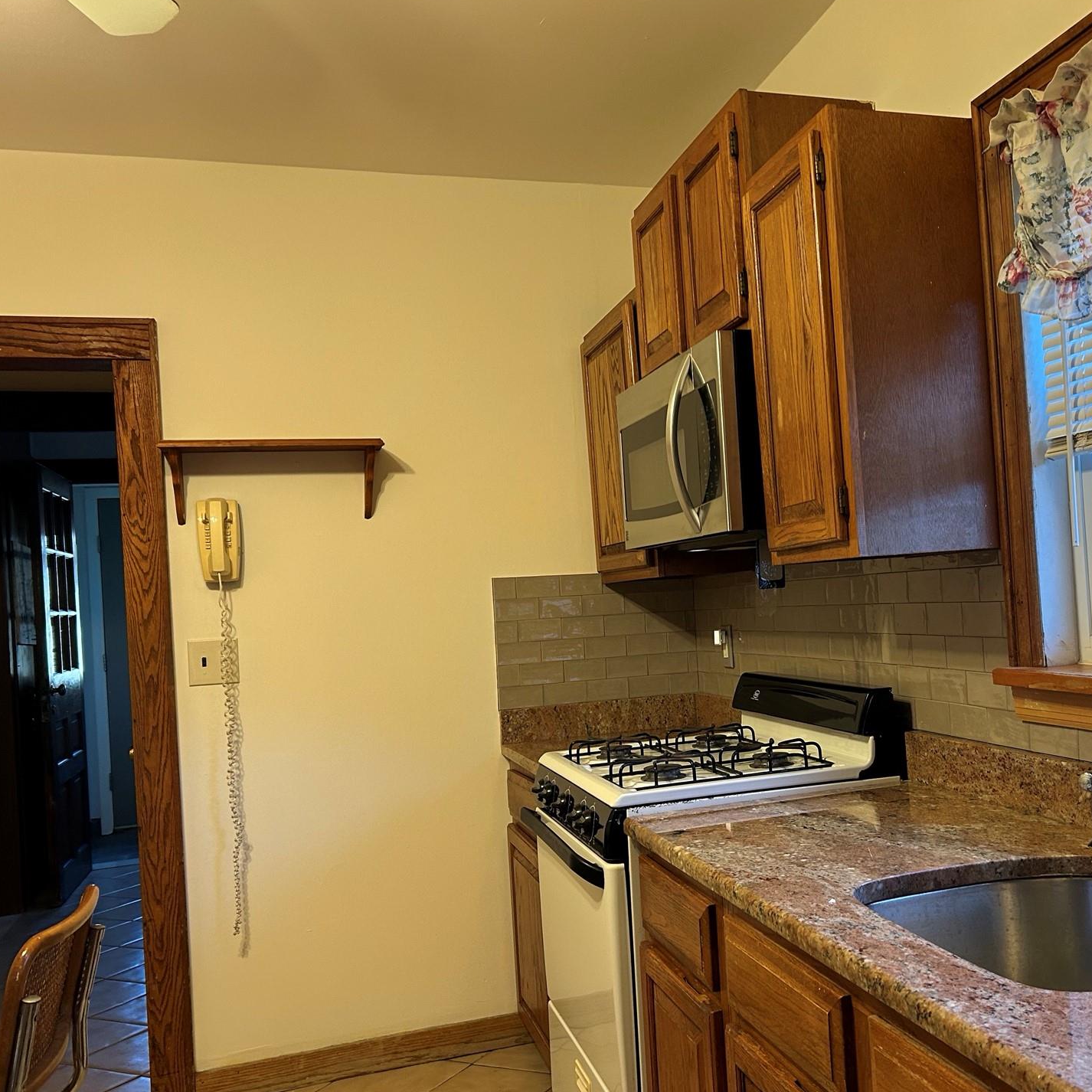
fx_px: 1178
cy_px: 565
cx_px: 730
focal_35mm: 33
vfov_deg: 49.7
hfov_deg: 48.9
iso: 125
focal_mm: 5.7
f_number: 1.5
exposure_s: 1/120
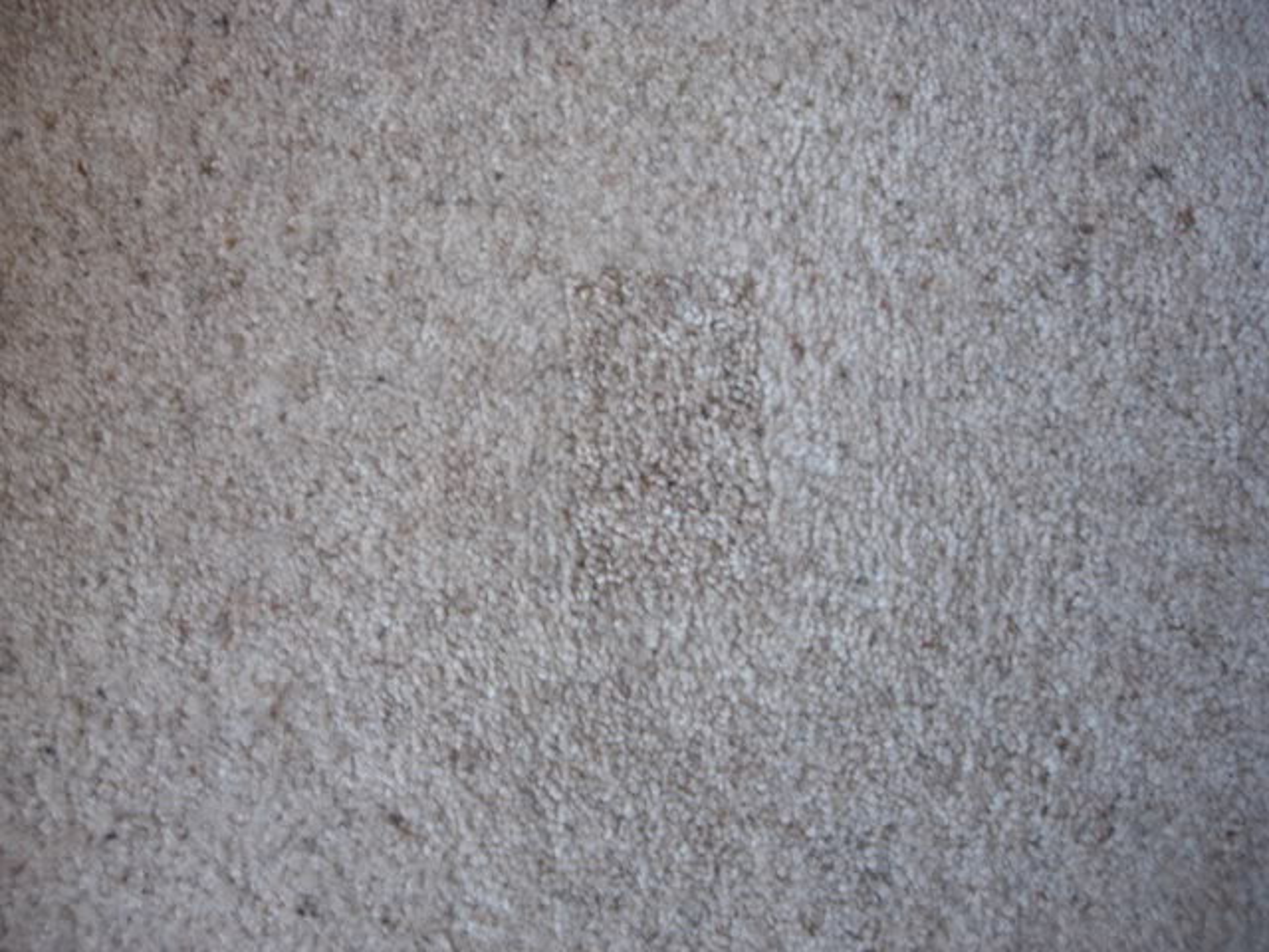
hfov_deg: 49.0
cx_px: 634
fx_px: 1393
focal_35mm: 38
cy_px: 476
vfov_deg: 37.7
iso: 64
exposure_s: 1/35.9
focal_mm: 7.8
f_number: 2.8
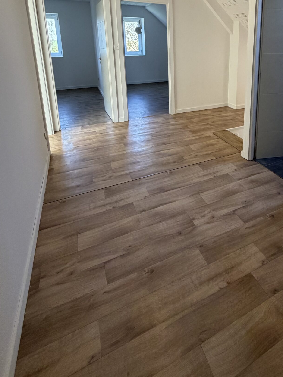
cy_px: 97
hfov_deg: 58.6
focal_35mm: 22
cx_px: 204
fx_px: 240
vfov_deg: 71.4
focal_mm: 2.22
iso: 320
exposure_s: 1/121
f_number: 2.2
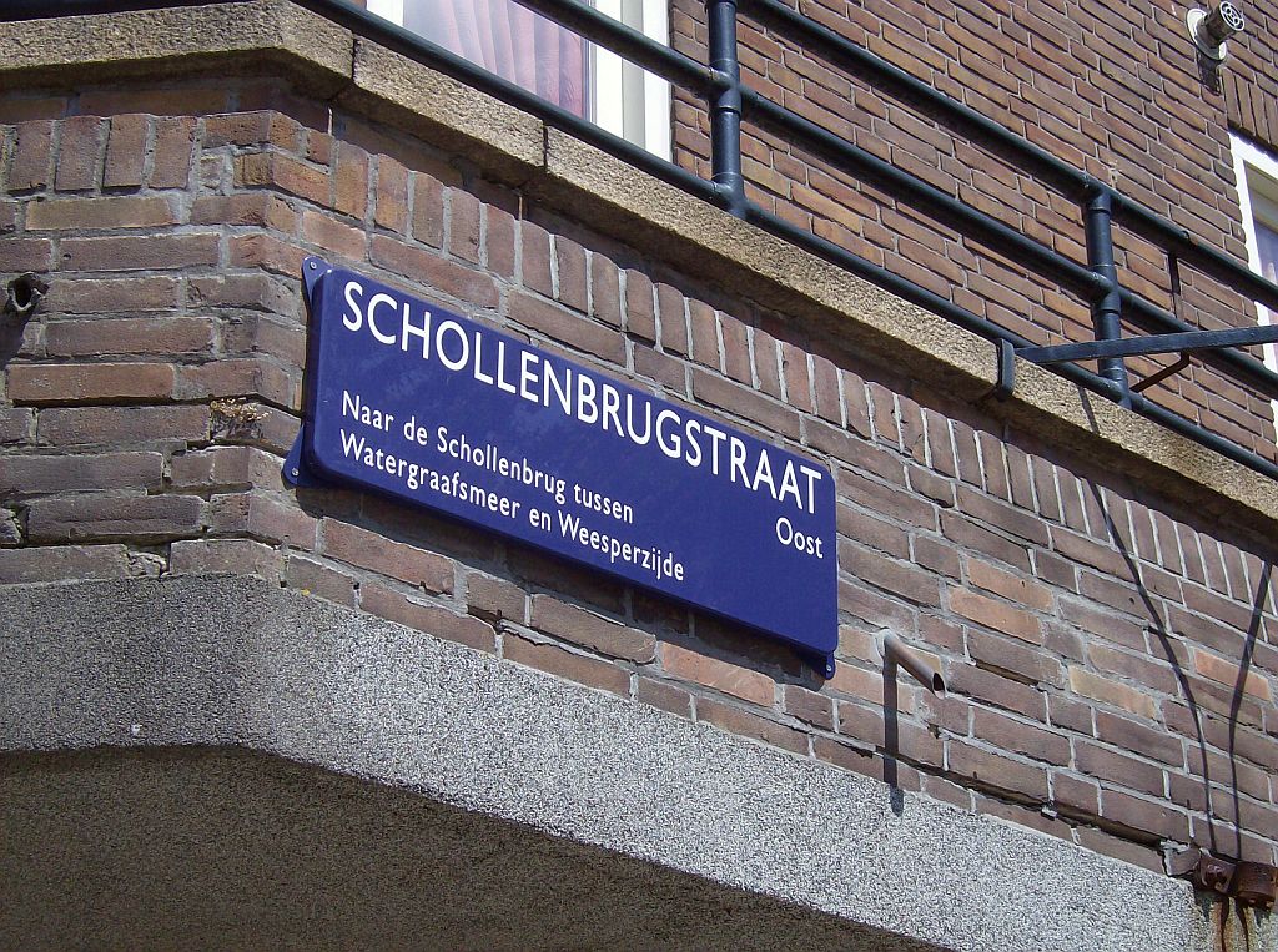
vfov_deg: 20.9
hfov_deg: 27.8
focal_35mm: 70
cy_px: 476
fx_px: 2578
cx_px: 639
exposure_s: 1/479
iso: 100
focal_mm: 11.6
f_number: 6.2
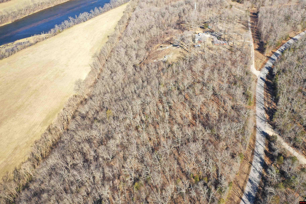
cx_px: 153
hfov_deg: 65.5
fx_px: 238
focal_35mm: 28
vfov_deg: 46.4
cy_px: 102
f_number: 3.2
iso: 100
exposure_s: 1/30
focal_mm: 10.26
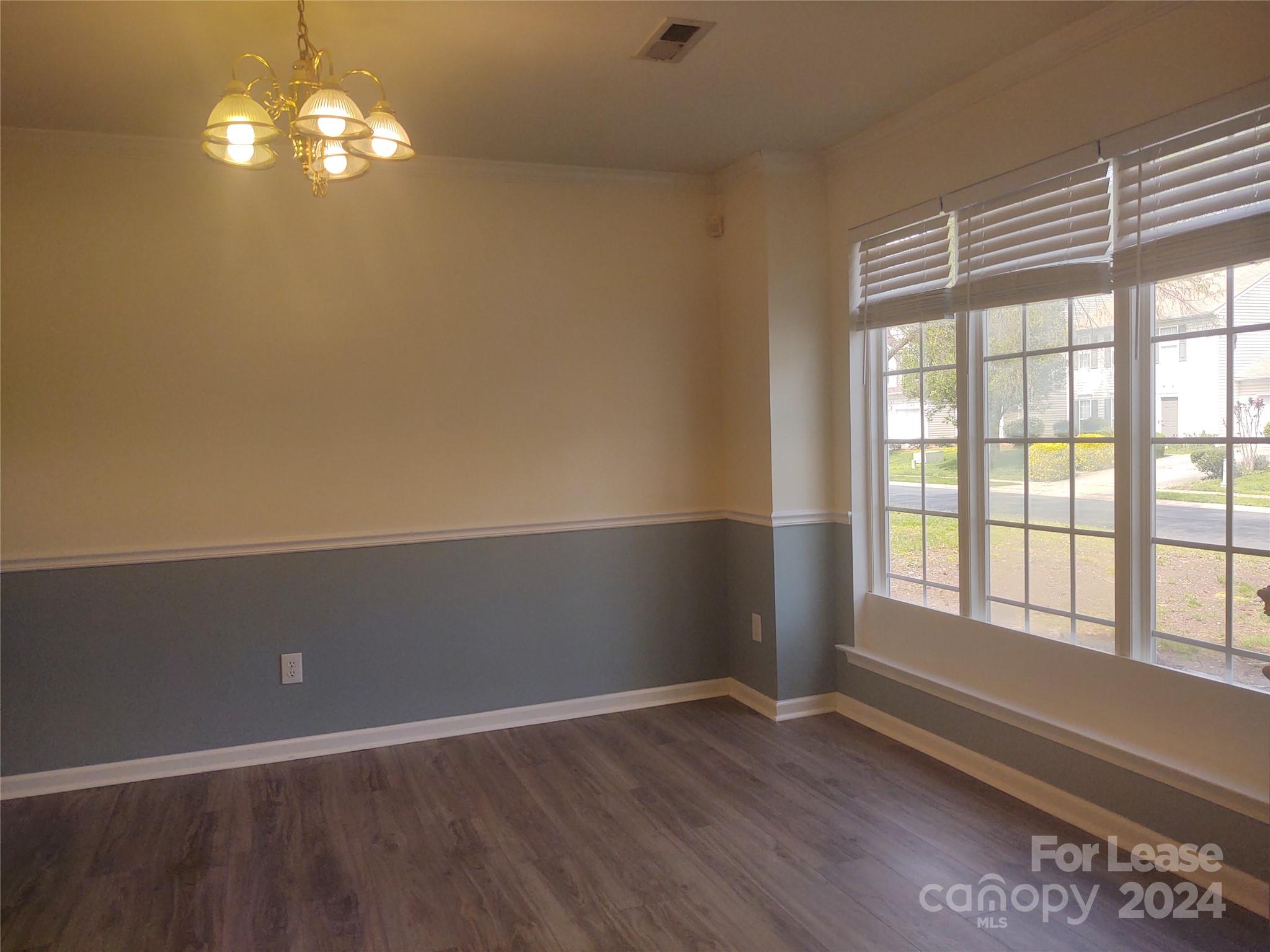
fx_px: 991
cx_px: 635
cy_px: 476
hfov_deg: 65.3
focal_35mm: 27
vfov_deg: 51.4
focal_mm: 4.75
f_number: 1.7
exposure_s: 1/493
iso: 100
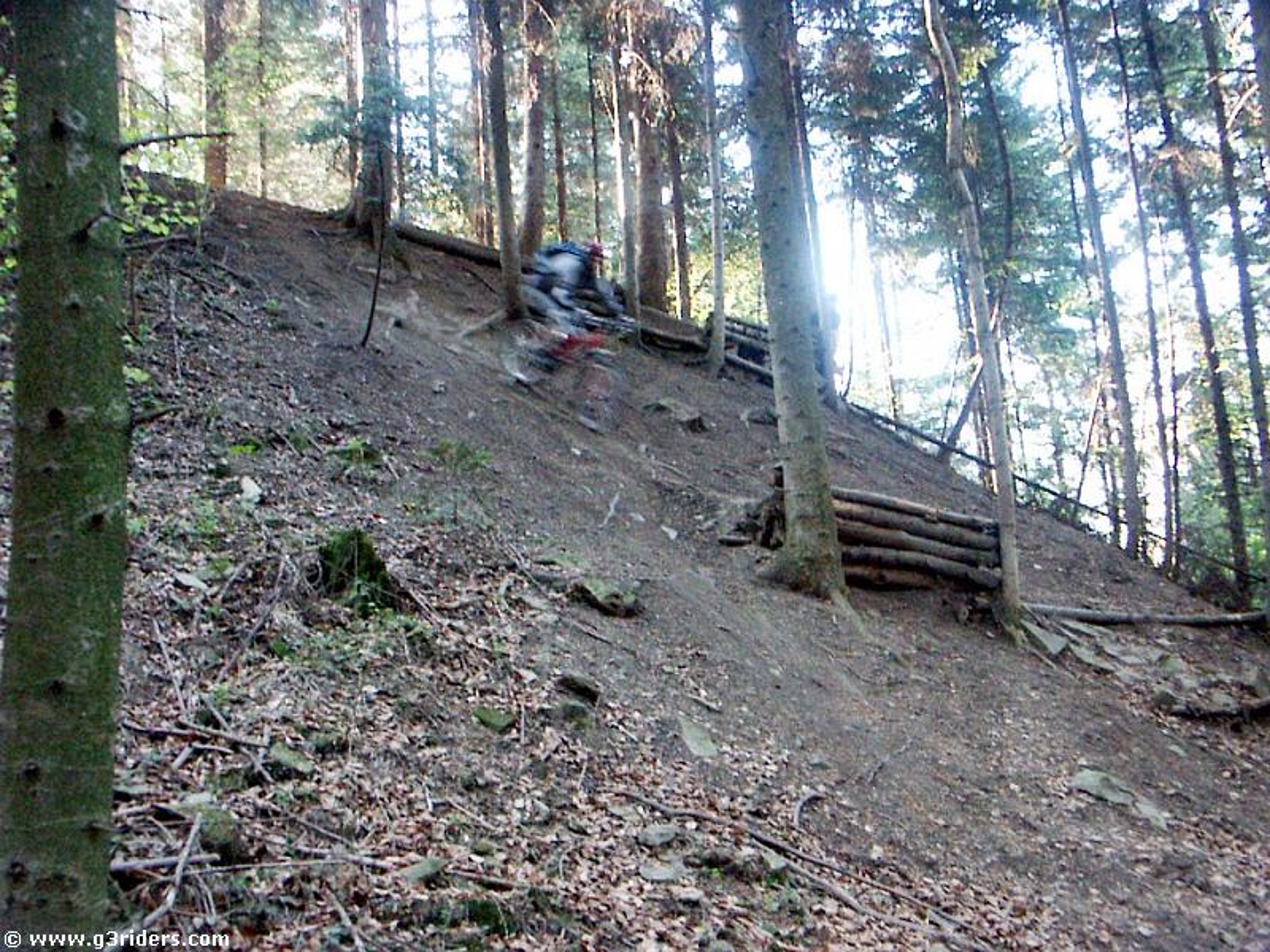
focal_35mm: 38
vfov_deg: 37.7
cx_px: 635
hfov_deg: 49.0
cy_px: 476
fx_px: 1394
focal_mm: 9.82
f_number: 2.8
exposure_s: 1/15
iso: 200
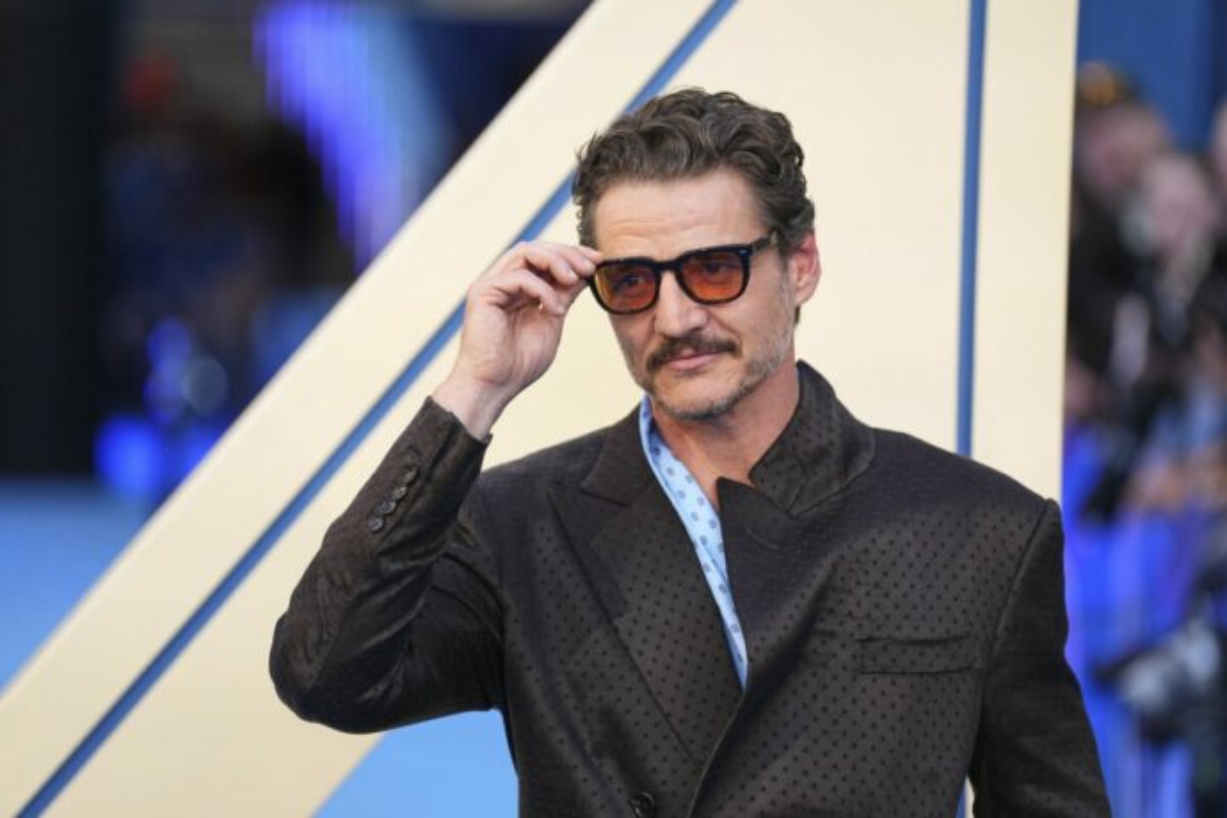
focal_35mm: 200
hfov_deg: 10.3
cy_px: 409
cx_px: 614
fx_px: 6816
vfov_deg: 6.9
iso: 400
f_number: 2.8
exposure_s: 1/1000
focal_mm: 200
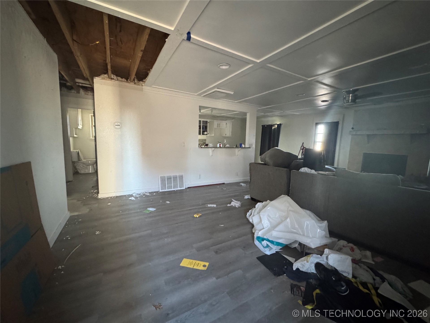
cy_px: 162
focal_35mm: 14
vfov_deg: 85.7
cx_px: 215
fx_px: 174
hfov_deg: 102.1
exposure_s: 1/60
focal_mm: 2.22
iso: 1250
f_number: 2.2
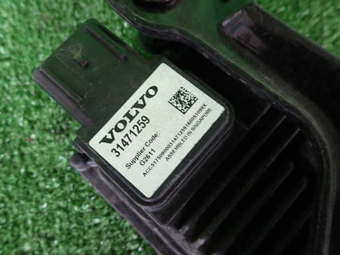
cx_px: 156
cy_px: 129
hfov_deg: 63.3
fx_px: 275
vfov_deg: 49.7
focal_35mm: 28
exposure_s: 1/60
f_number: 2
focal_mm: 4.5
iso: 200
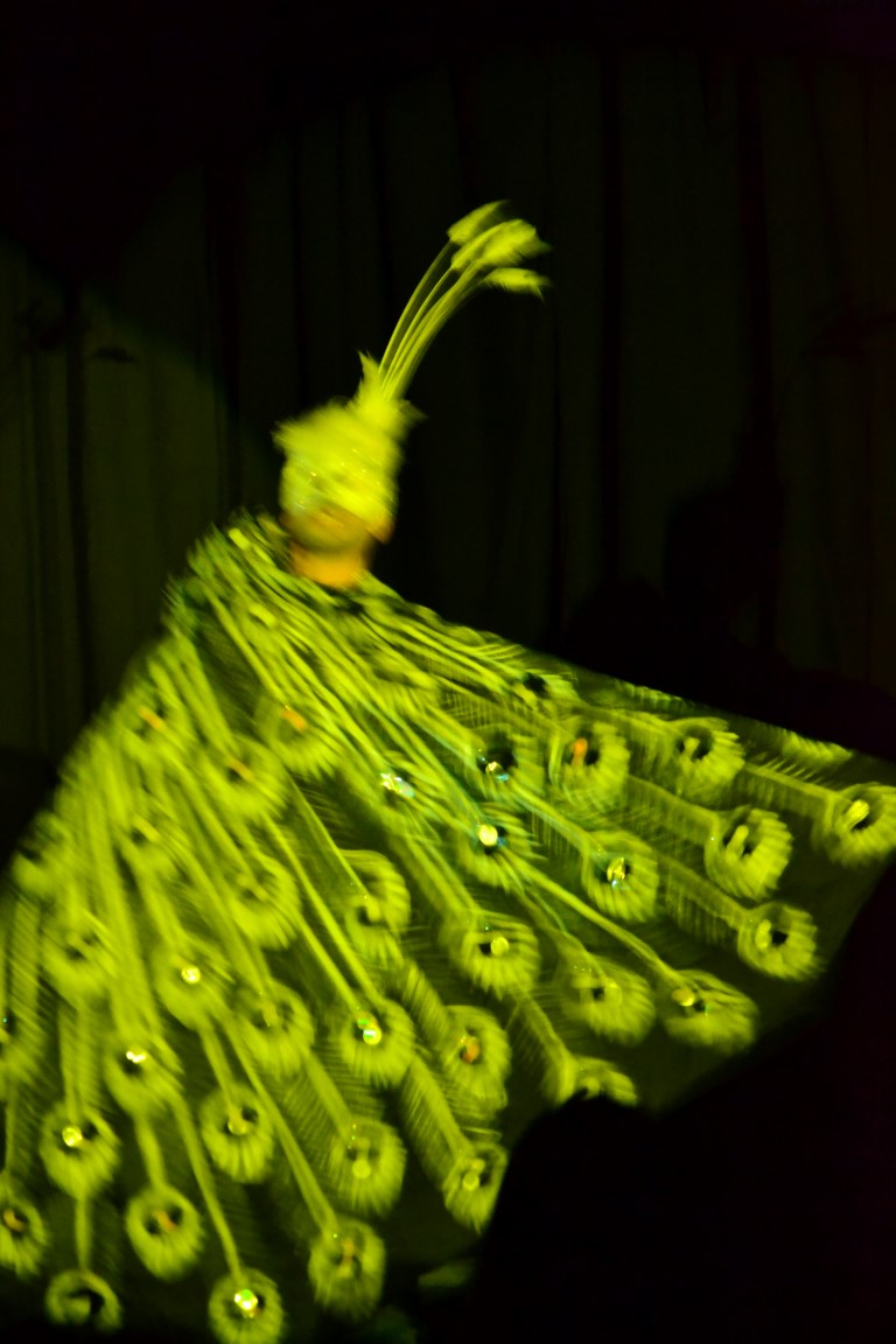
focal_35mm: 158
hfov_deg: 8.7
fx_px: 5880
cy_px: 672
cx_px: 448
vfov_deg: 13.0
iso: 3200
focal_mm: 105
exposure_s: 1/5
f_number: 4.5
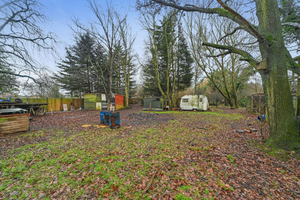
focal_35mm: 14
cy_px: 100
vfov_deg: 81.1
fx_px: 117
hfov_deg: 104.3
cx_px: 150
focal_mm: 14
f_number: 5.6
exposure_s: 1/50
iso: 800
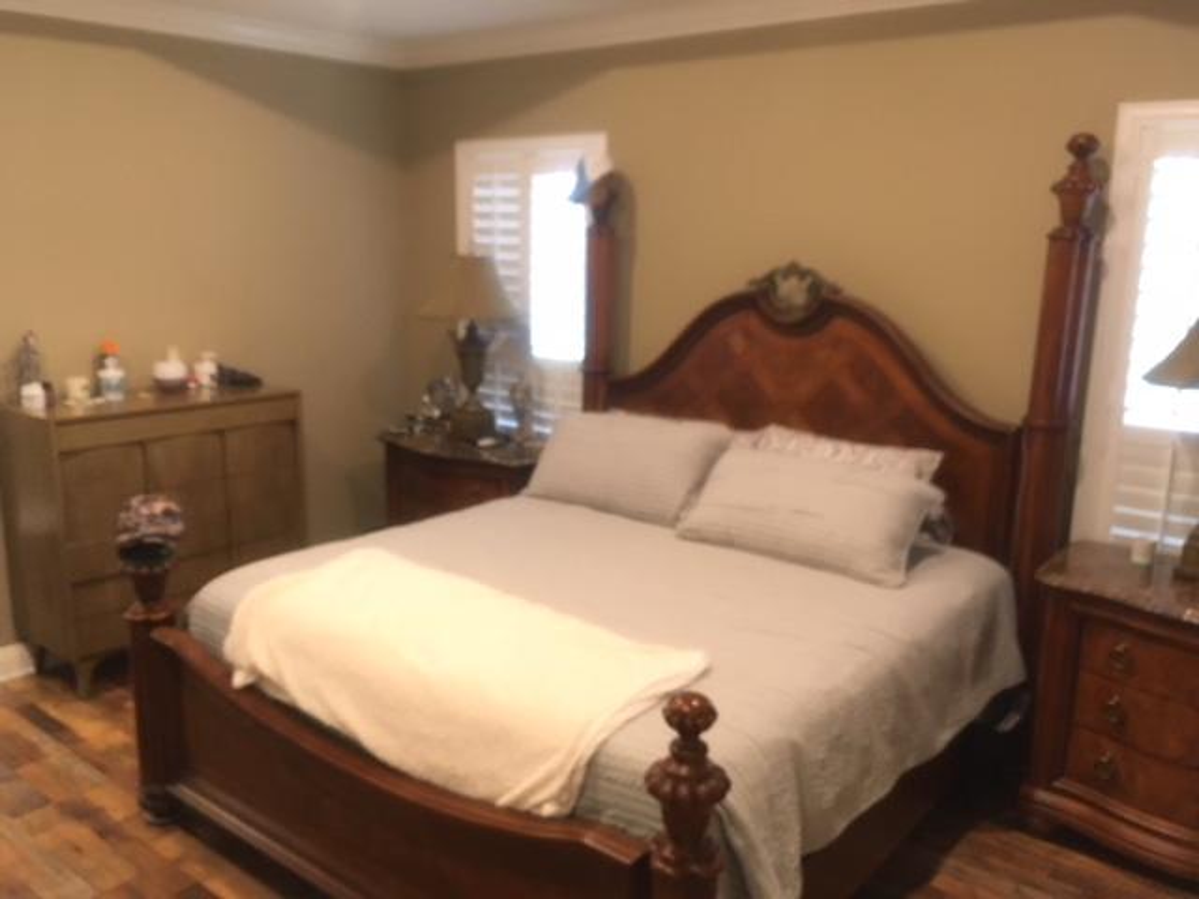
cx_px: 600
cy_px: 450
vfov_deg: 48.2
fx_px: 1004
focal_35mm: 29
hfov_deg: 61.7
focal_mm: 4.15
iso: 200
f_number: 2.2
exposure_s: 1/24
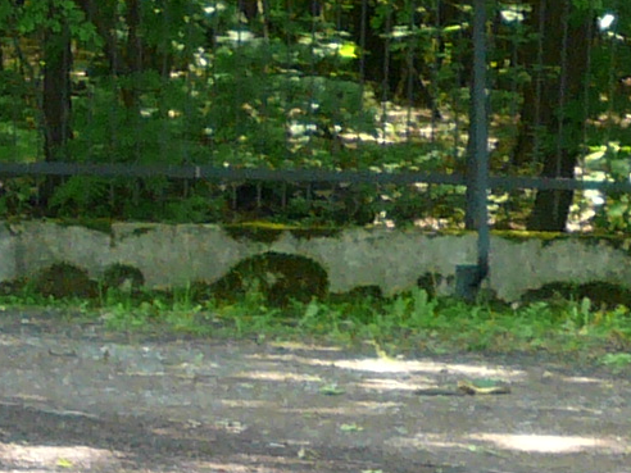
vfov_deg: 7.9
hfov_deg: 11.3
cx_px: 130
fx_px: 3190
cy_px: 1073
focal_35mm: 175
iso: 100
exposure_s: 1/40
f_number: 2.8
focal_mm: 4.6
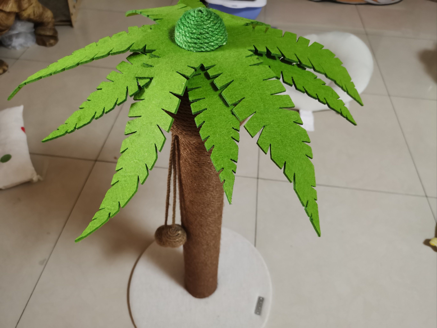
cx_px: 218
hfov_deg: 65.3
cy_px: 164
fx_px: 341
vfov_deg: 51.4
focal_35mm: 27
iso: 400
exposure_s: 1/33.3
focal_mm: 5.58
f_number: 1.8
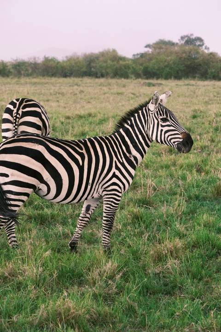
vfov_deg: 19.5
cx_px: 110
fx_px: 967
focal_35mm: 105
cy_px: 166
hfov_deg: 13.0
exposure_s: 1/200
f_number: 5.6
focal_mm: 70
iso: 1600
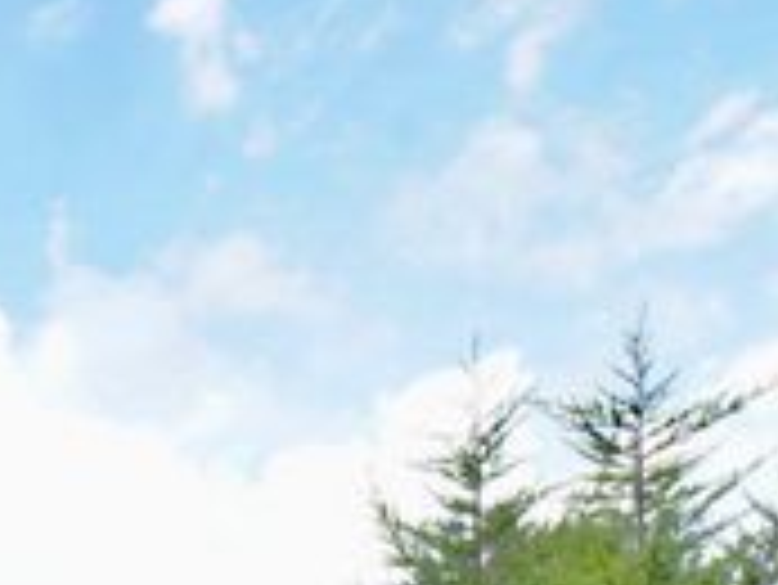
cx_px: -175
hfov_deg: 38.4
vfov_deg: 34.5
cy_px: 682
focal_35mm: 34
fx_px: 765
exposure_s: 1/100
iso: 100
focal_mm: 13
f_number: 7.1
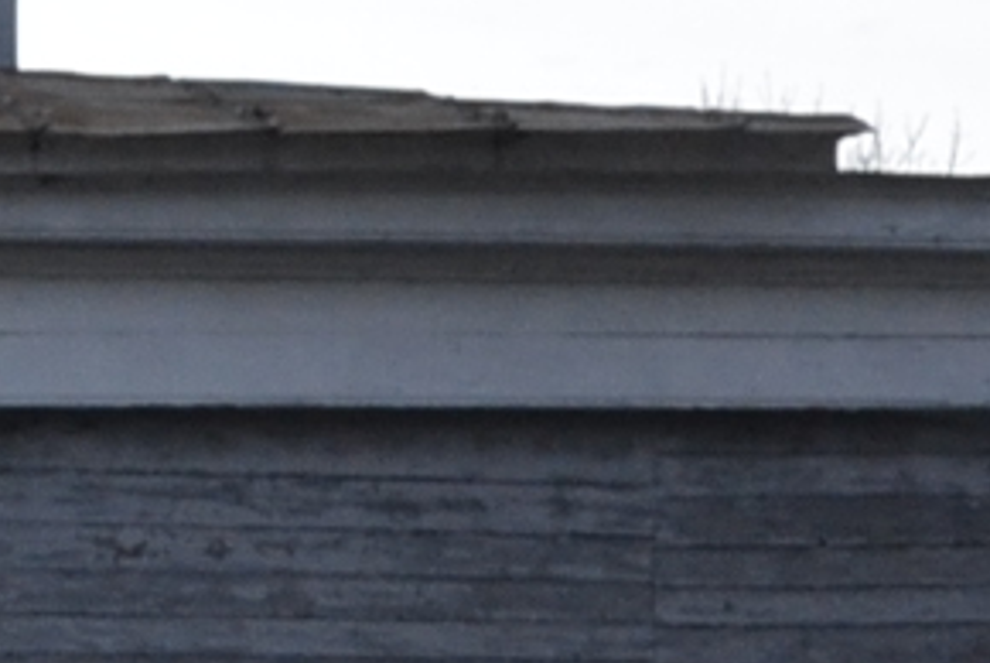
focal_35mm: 476
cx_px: -34
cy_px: -27
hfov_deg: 4.3
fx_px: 13103
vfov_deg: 2.9
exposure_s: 1/60
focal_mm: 40
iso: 800
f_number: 5.3
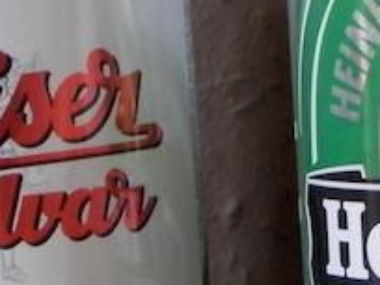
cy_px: 205
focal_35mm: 182
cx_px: 479
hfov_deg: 10.6
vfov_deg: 8.2
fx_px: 1998
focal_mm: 5.5
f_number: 3.2
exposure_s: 1/20
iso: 200
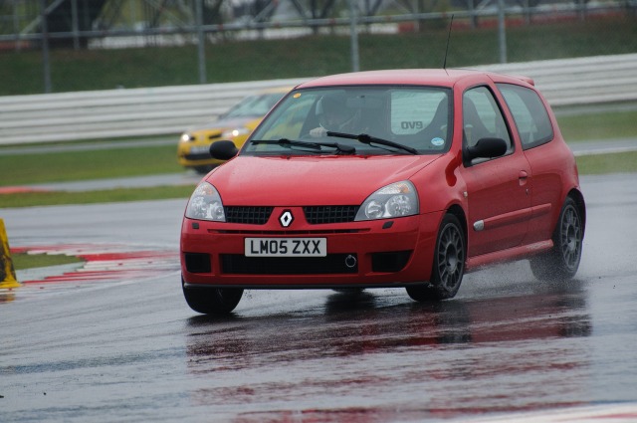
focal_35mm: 450
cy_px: 212
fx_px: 7952
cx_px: 318
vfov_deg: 3.0
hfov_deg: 4.6
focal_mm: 300
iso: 800
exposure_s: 1/1250
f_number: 5.6
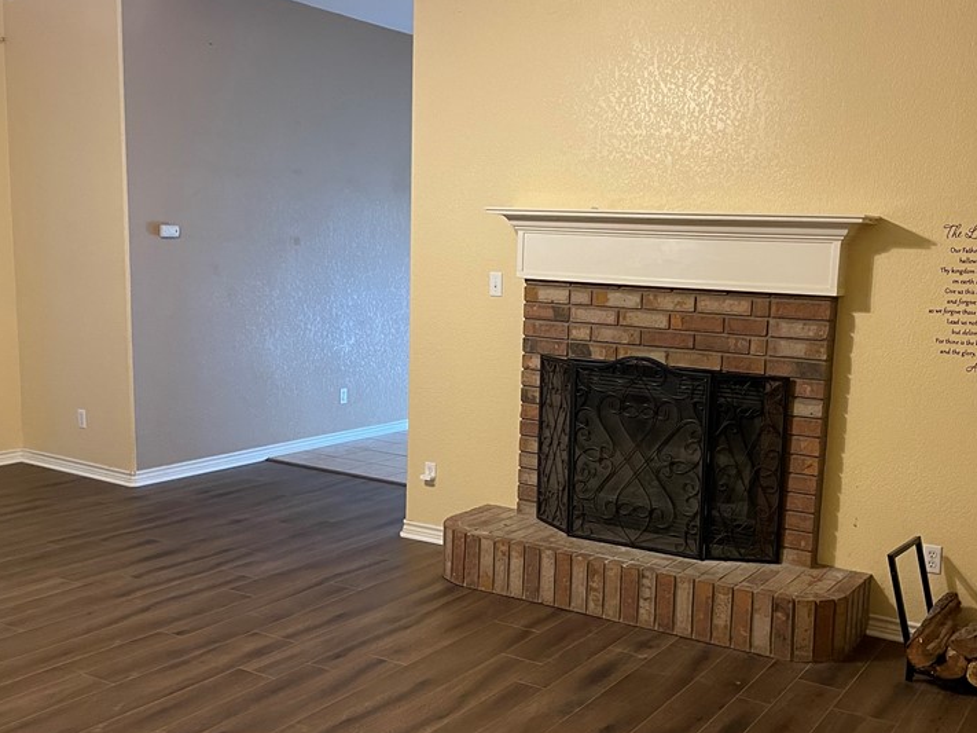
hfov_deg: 51.0
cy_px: 407
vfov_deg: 39.6
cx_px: 585
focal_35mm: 36
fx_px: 1016
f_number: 1.6
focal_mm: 5.1
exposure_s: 1/60
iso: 500
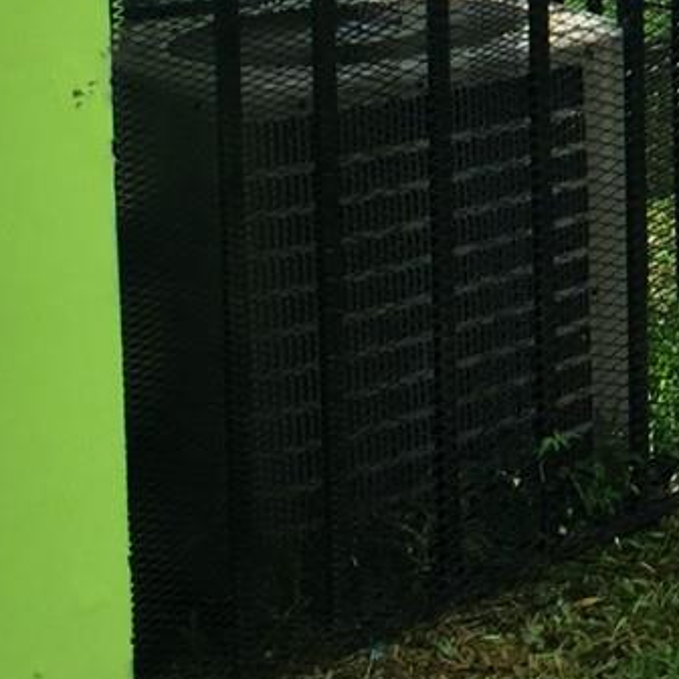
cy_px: -230
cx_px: 1307
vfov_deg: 13.7
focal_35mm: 122
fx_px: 2707
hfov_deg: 12.7
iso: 32
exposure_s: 1/9901
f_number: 2.2
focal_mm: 4.15
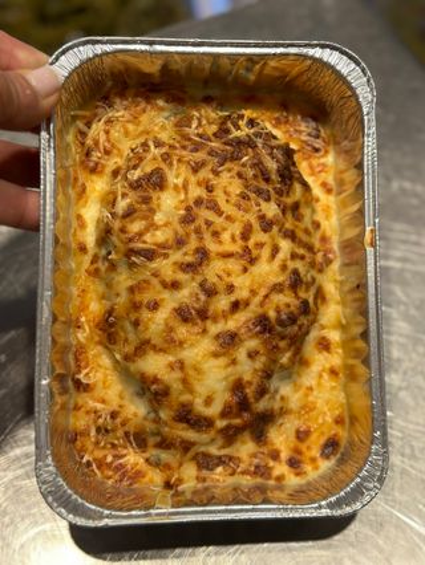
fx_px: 785
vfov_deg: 39.6
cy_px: 282
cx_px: 212
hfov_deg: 30.3
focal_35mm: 48
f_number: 1.78
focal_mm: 6.86
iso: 80
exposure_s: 1/604
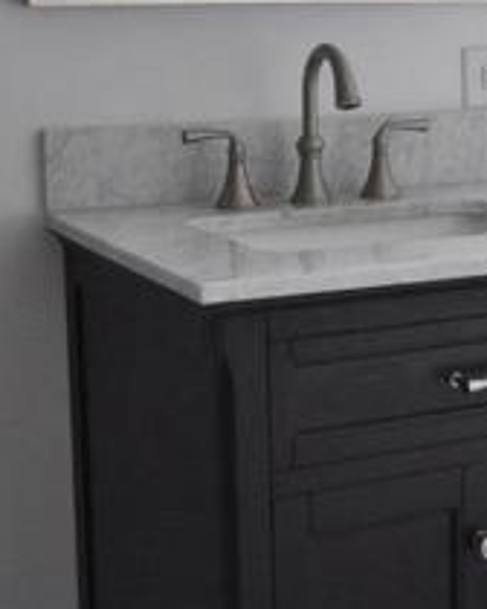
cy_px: 113
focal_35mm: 77
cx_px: 428
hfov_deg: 19.6
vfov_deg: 24.3
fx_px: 1387
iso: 720
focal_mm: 18
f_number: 4
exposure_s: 1/60
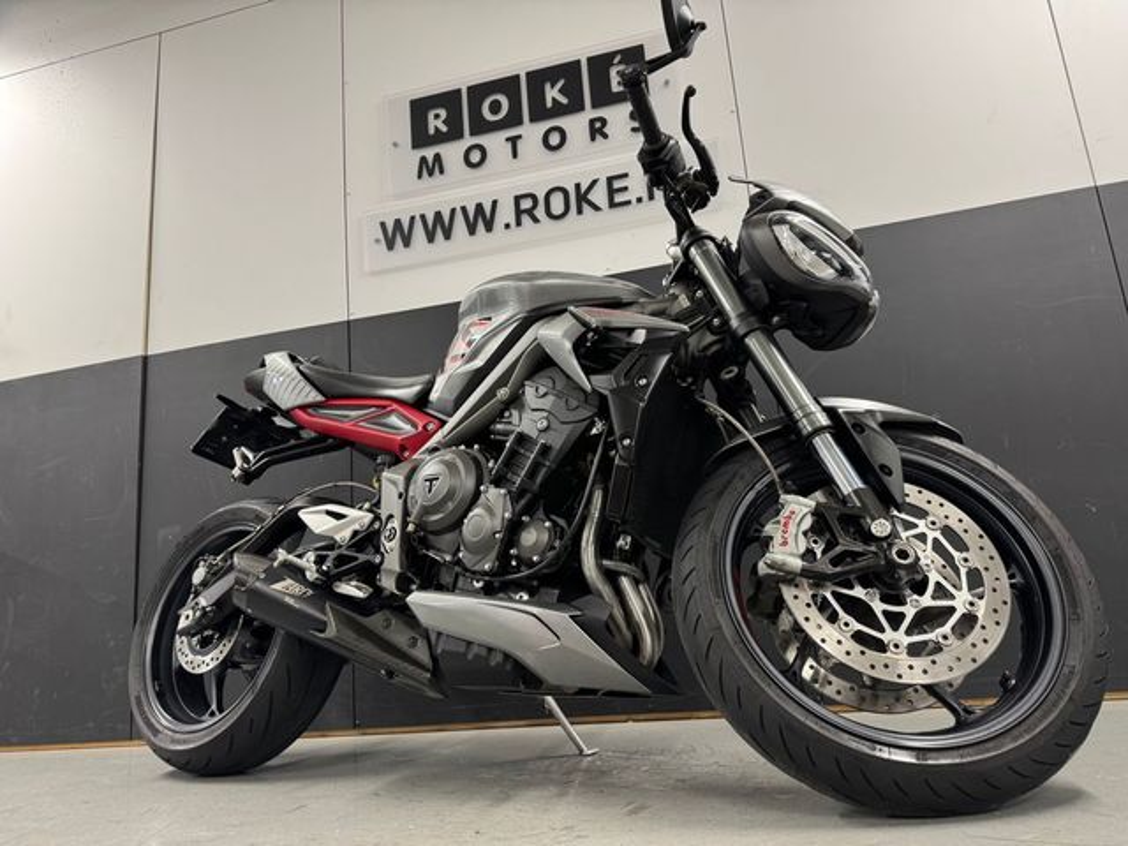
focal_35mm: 24
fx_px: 782
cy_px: 423
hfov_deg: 71.6
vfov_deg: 56.8
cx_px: 564
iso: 125
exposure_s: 1/50
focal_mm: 6.76
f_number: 1.78
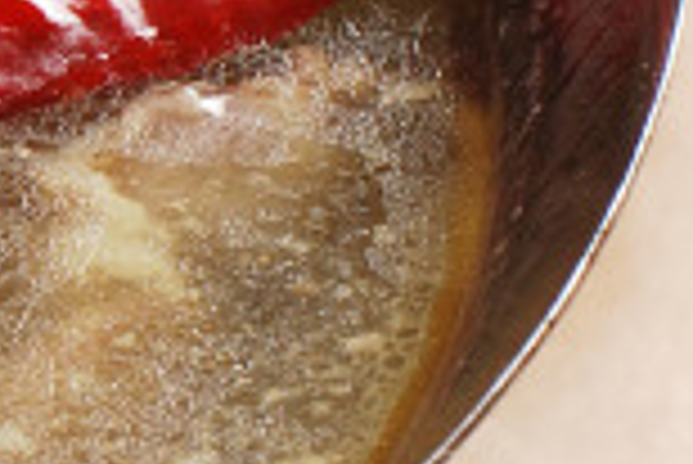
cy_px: 92
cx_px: -1436
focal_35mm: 500
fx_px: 9634
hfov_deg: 4.0
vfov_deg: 2.8
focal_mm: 50
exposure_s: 1/125
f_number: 13
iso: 100
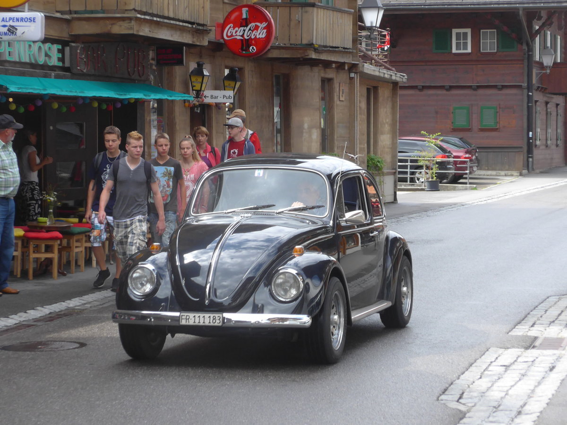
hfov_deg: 17.9
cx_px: 284
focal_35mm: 110
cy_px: 212
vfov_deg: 13.5
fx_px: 1802
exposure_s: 1/320
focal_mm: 21.6
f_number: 4.9
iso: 250
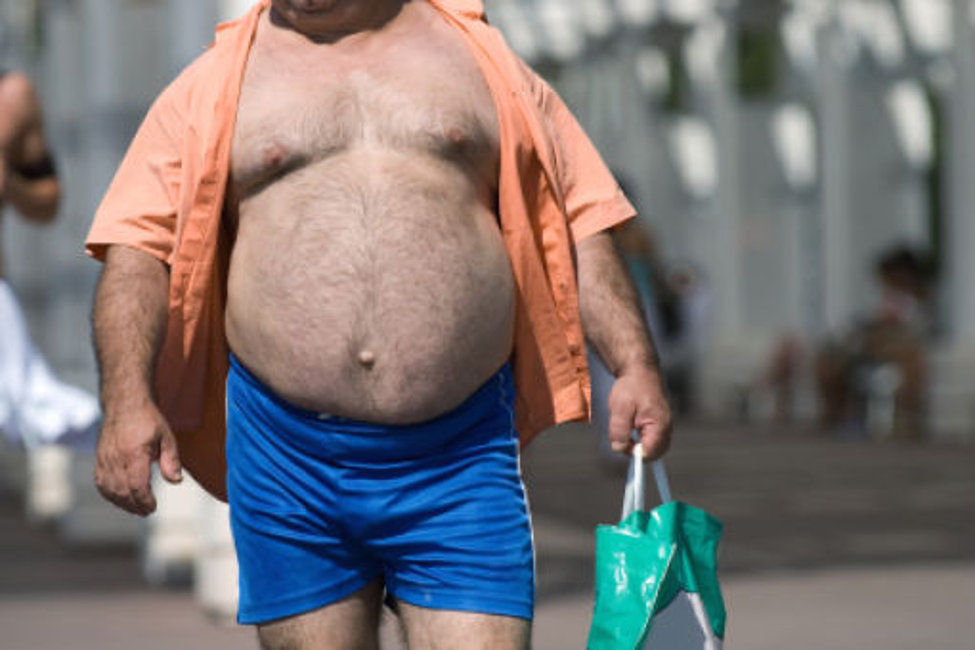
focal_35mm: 300
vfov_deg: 4.6
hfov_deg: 6.9
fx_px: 8124
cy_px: 325
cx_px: 488
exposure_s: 1/1250
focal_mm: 200
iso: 100
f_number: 4.5
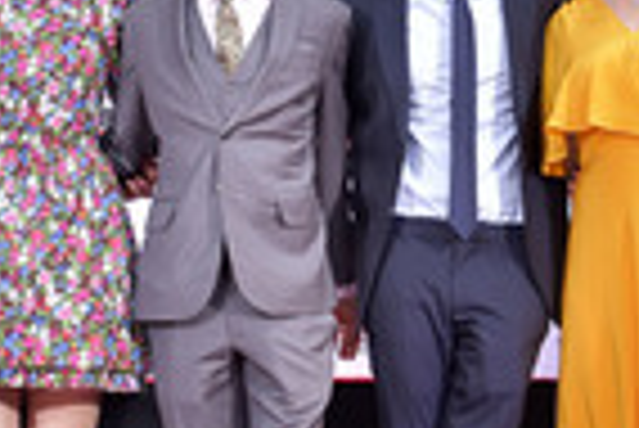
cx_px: 256
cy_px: 198
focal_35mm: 114
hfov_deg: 17.9
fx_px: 2026
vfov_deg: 12.0
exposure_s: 1/250
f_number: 4
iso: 160
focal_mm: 36
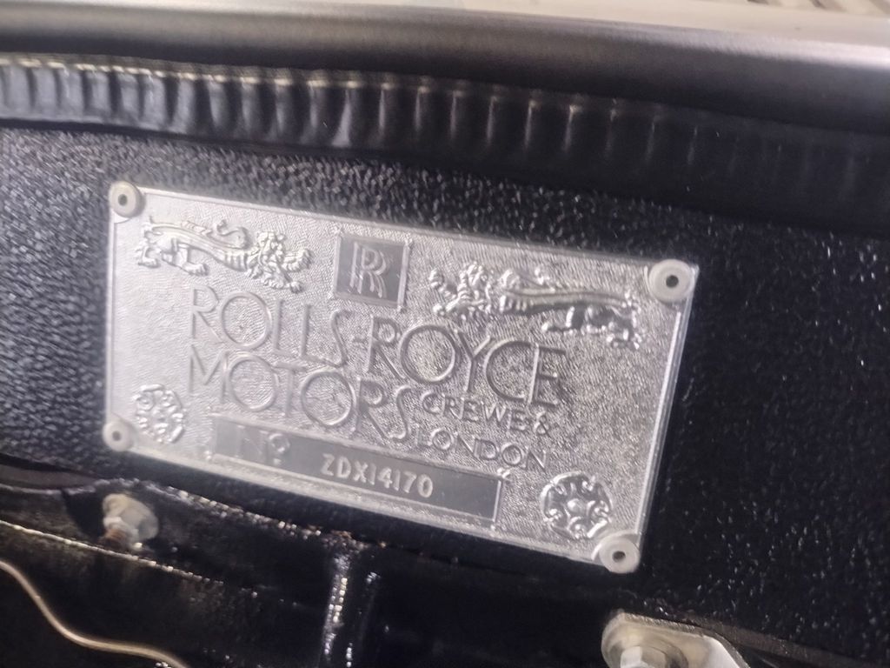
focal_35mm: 25
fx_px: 643
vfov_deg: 54.9
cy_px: 334
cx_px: 445
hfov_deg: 69.4
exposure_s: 1/24
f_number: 1.7
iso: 179
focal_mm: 4.71
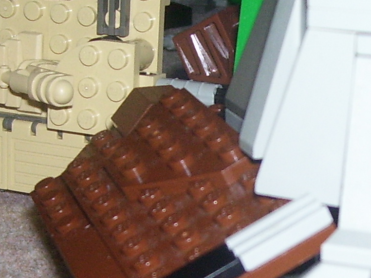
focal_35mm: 115
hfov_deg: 17.0
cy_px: 186
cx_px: 295
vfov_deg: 12.9
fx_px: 1232
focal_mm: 5.6
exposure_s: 1/60
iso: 125
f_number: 2.7
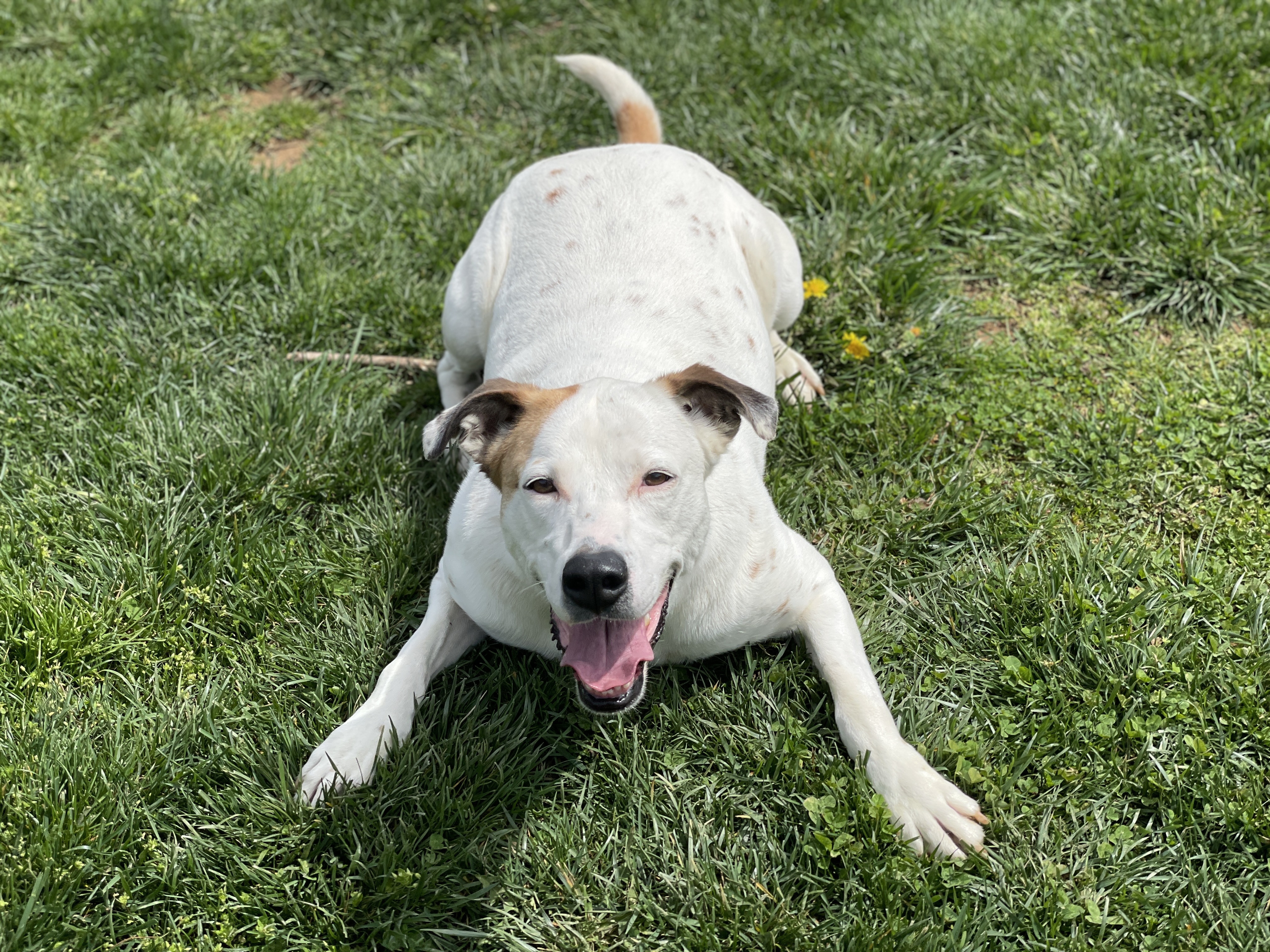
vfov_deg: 28.0
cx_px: 635
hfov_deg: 36.8
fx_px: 1908
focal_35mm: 52
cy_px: 476
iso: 32
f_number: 2
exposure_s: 1/2398
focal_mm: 6
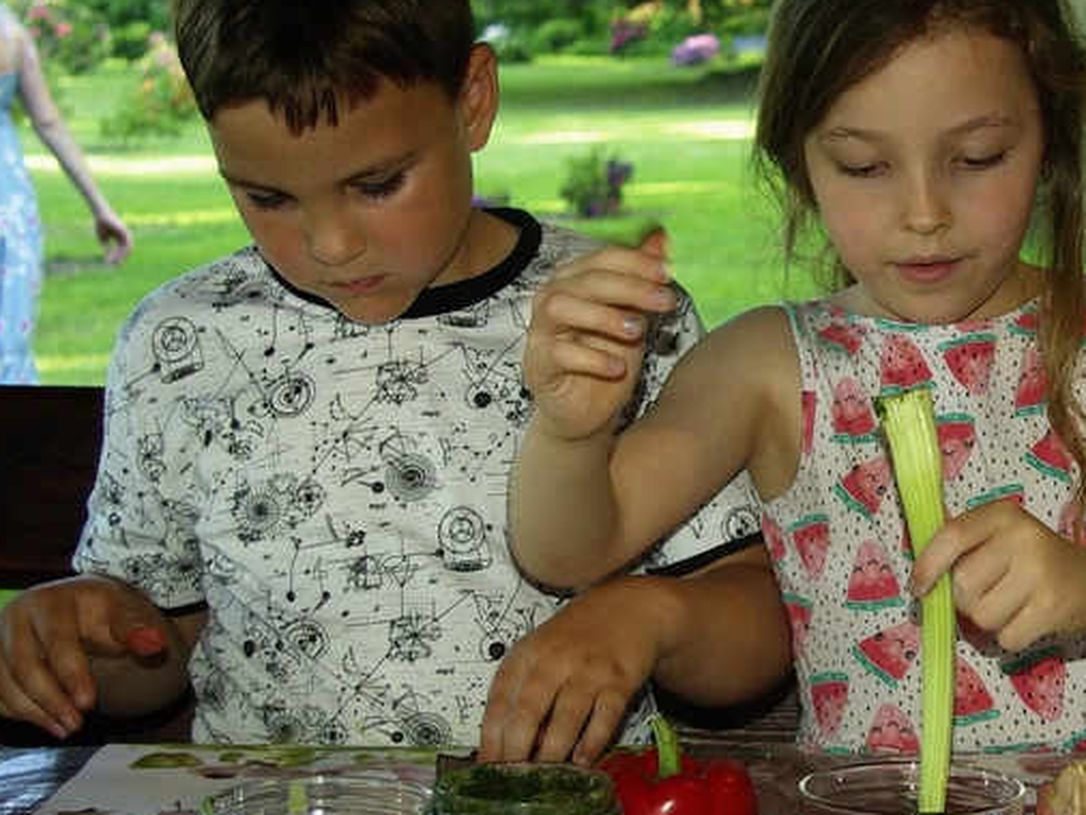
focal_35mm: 89
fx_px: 2794
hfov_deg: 21.4
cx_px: 1037
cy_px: 439
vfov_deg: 16.6
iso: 200
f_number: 4
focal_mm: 26
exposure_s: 1/50
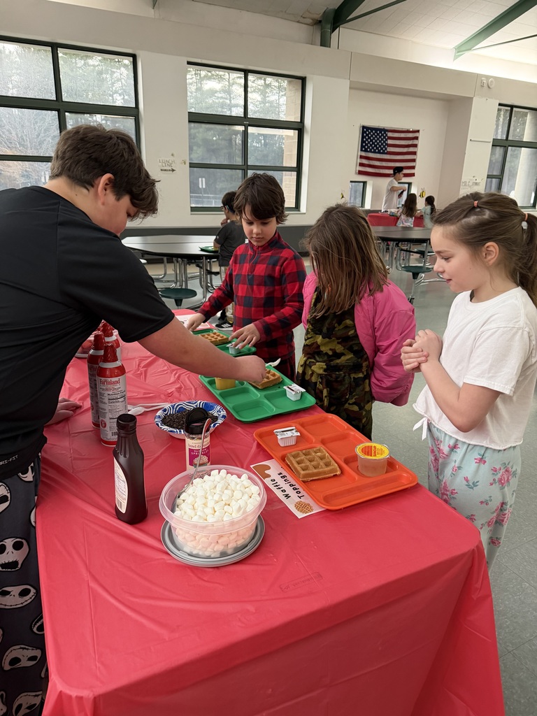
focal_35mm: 24
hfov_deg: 56.8
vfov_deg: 71.6
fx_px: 496
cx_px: 268
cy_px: 358
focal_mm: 6.76
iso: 400
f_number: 1.78
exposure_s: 1/60
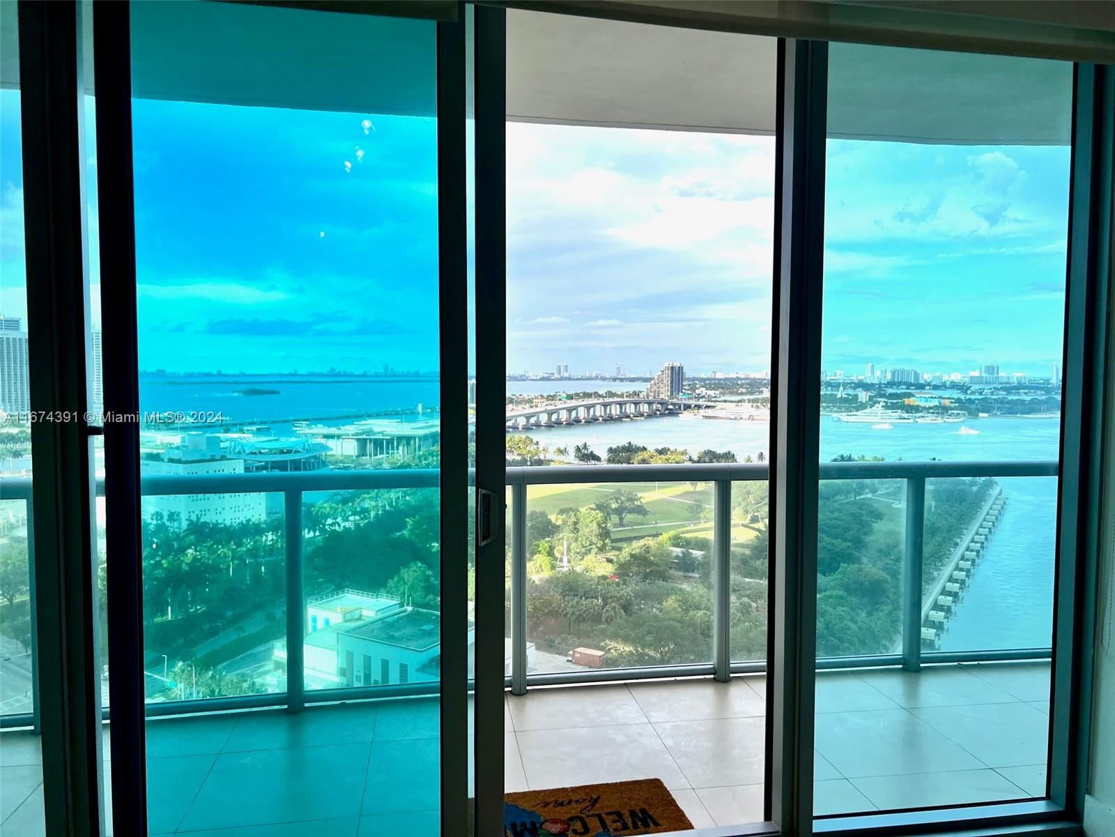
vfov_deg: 53.1
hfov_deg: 67.3
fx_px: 837
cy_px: 418
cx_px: 558
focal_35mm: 26
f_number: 1.5
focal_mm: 5.7
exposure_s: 1/1449
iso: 50
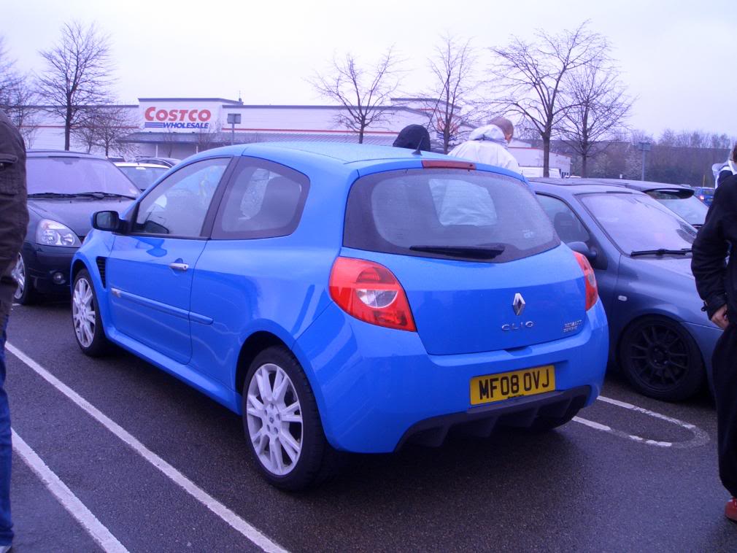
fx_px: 767
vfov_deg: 39.7
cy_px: 276
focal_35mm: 36
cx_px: 368
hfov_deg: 51.3
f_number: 4
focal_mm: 4.8
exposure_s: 1/100
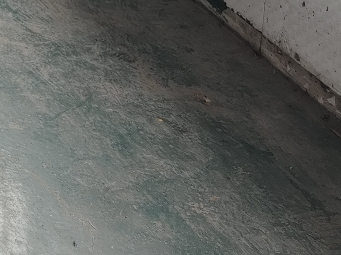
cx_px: -468
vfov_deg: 10.3
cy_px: -369
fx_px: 1222
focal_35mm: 124
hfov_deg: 12.6
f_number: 1.75
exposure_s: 1/100
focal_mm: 8.67
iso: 137
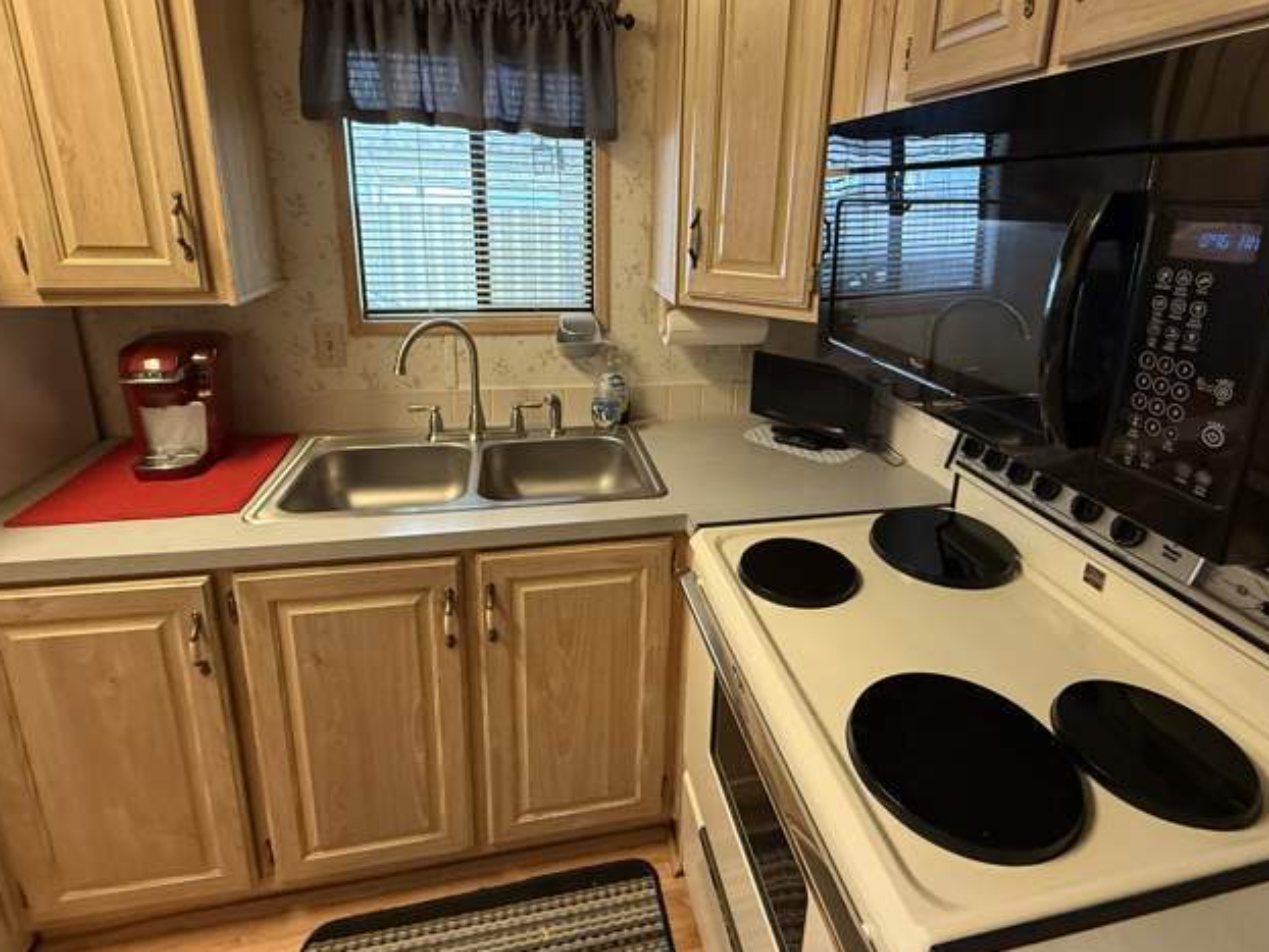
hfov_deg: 87.6
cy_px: 381
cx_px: 673
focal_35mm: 18
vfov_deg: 70.9
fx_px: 660
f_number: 2.2
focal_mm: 2.22
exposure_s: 1/60
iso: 400
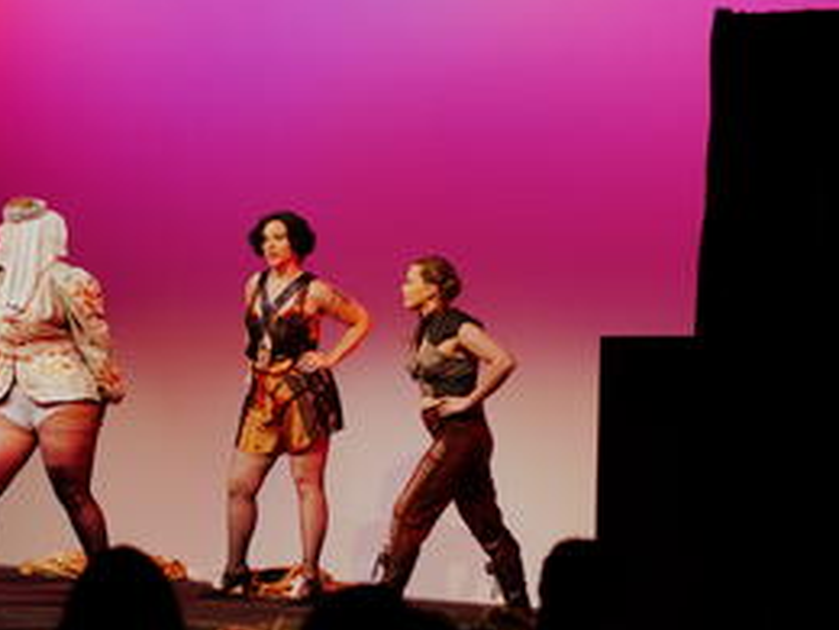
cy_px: 430
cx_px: 190
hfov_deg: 12.6
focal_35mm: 156
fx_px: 3781
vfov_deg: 9.5
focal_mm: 45
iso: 200
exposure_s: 1/125
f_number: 1.8
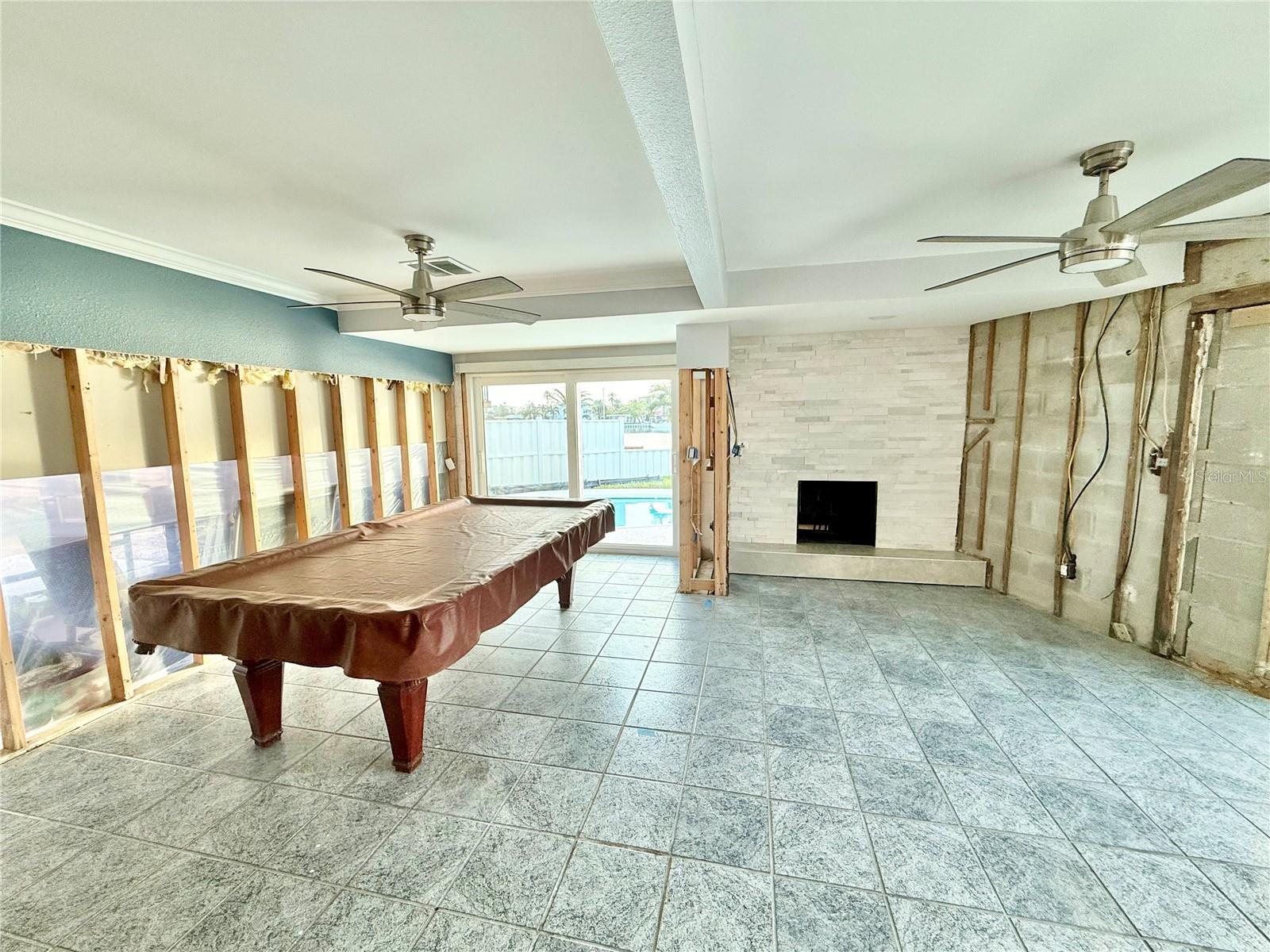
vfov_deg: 85.7
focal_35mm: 14
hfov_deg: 102.1
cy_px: 476
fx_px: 514
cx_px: 635
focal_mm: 2.22
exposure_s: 1/118
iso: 64
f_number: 2.2
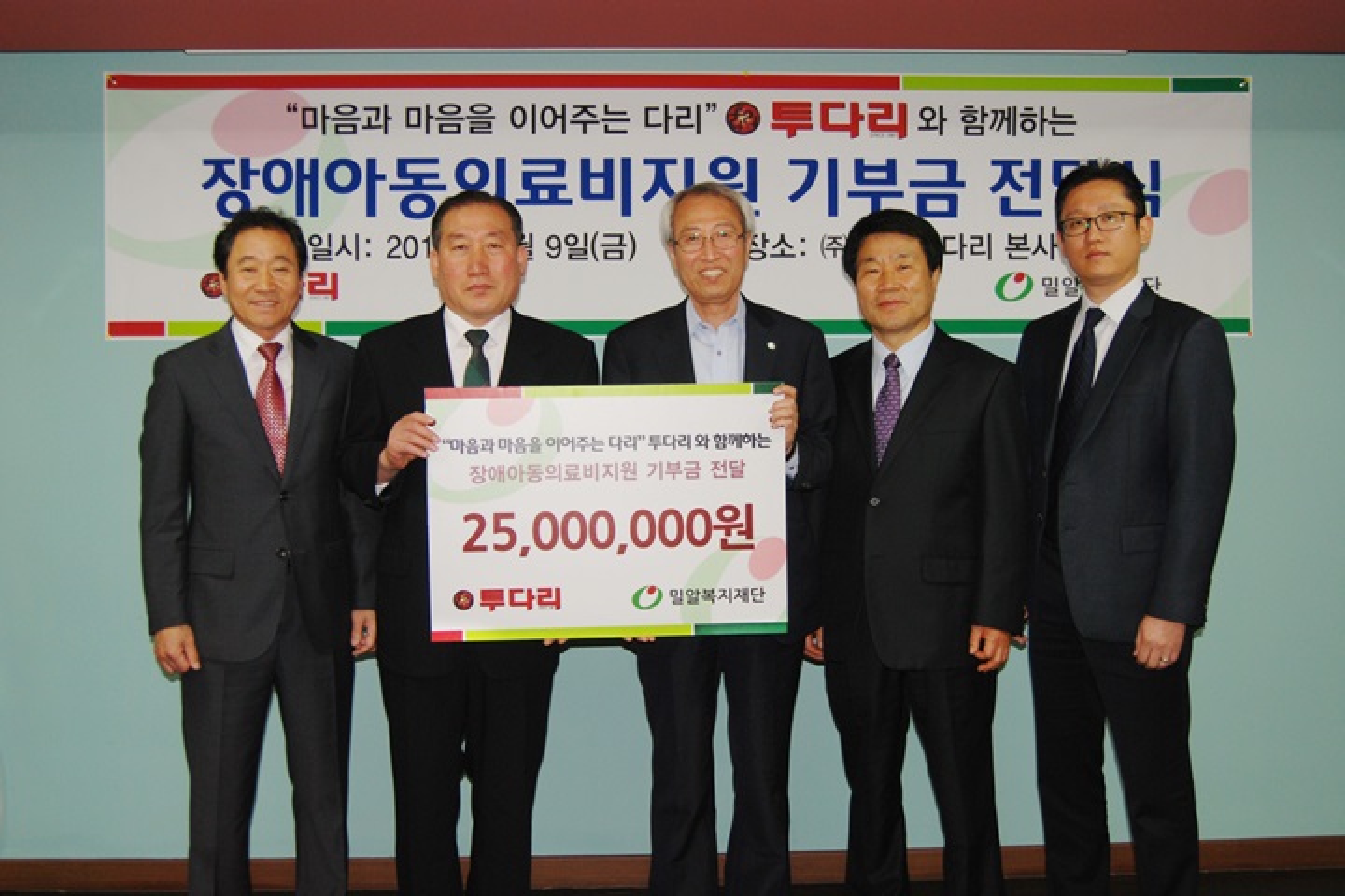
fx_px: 1569
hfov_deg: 46.4
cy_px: 448
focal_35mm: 42
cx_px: 672
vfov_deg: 31.9
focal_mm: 28
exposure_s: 1/60
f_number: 3.8
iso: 200
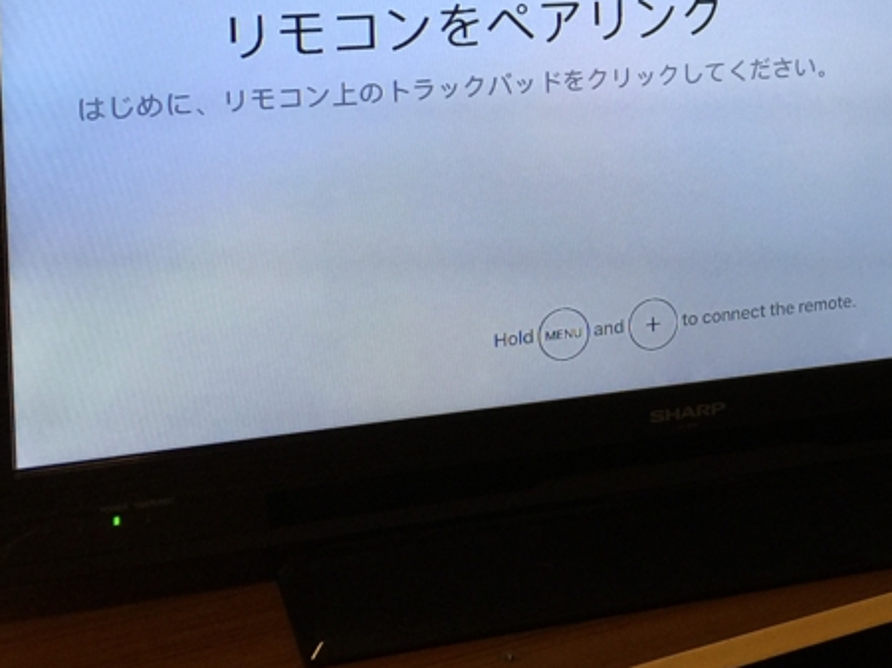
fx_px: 1700
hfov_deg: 28.8
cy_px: 26
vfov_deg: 21.6
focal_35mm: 66
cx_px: 696
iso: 40
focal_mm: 4.15
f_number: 2.2
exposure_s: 1/33
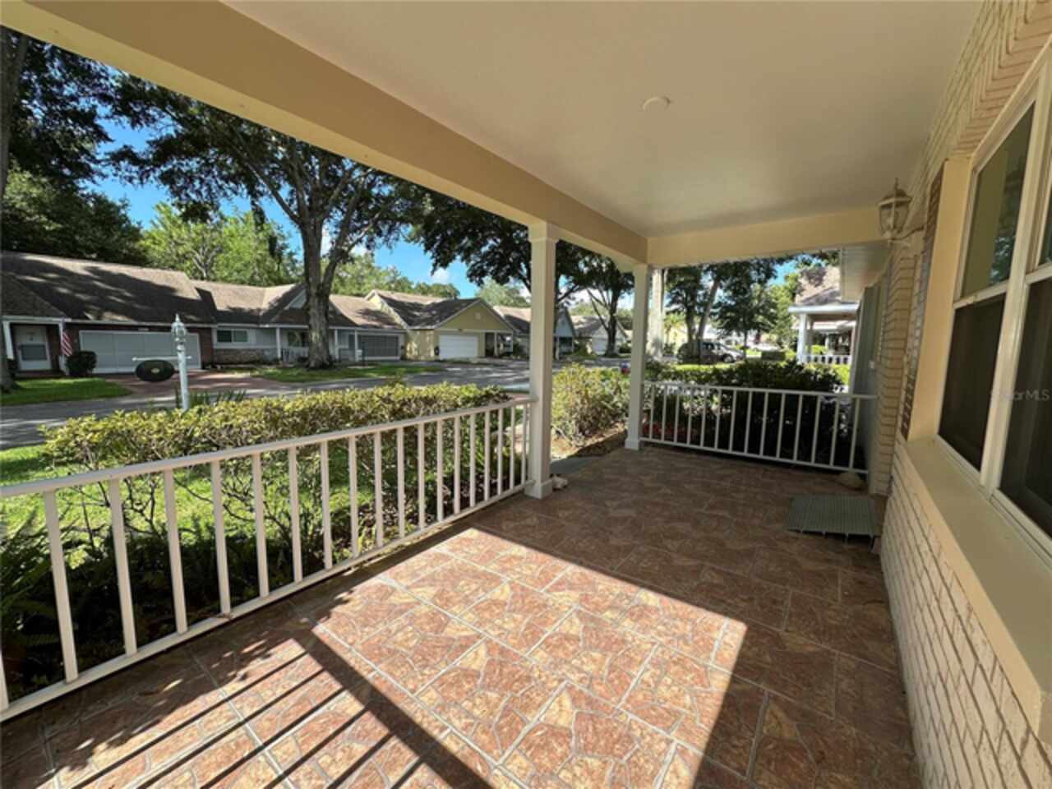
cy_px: 394
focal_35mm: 14
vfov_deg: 85.7
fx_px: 425
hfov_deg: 102.1
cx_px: 526
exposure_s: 1/553
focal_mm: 2.22
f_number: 2.2
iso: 40
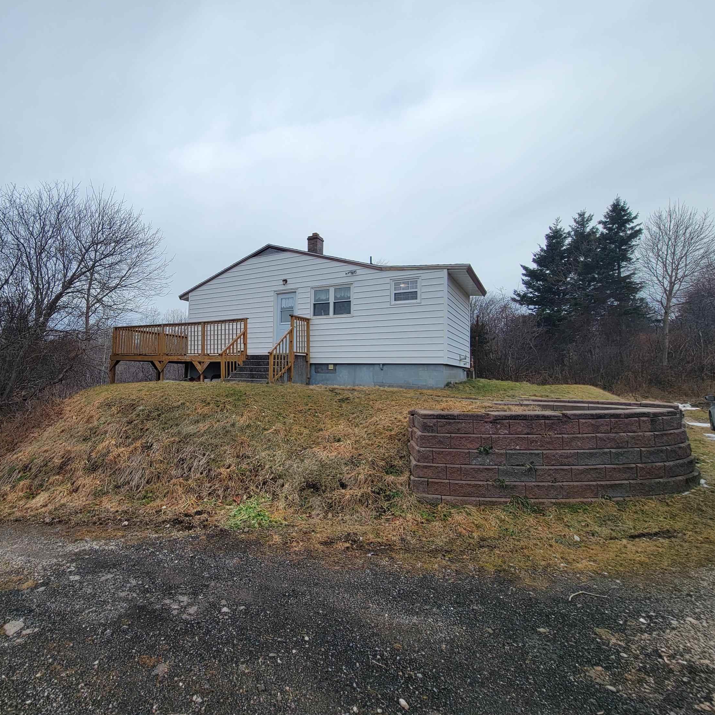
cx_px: 262
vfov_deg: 87.4
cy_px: 344
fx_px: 374
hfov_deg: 85.5
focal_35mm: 16
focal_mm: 2.2
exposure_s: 1/463
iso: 50
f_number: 2.2
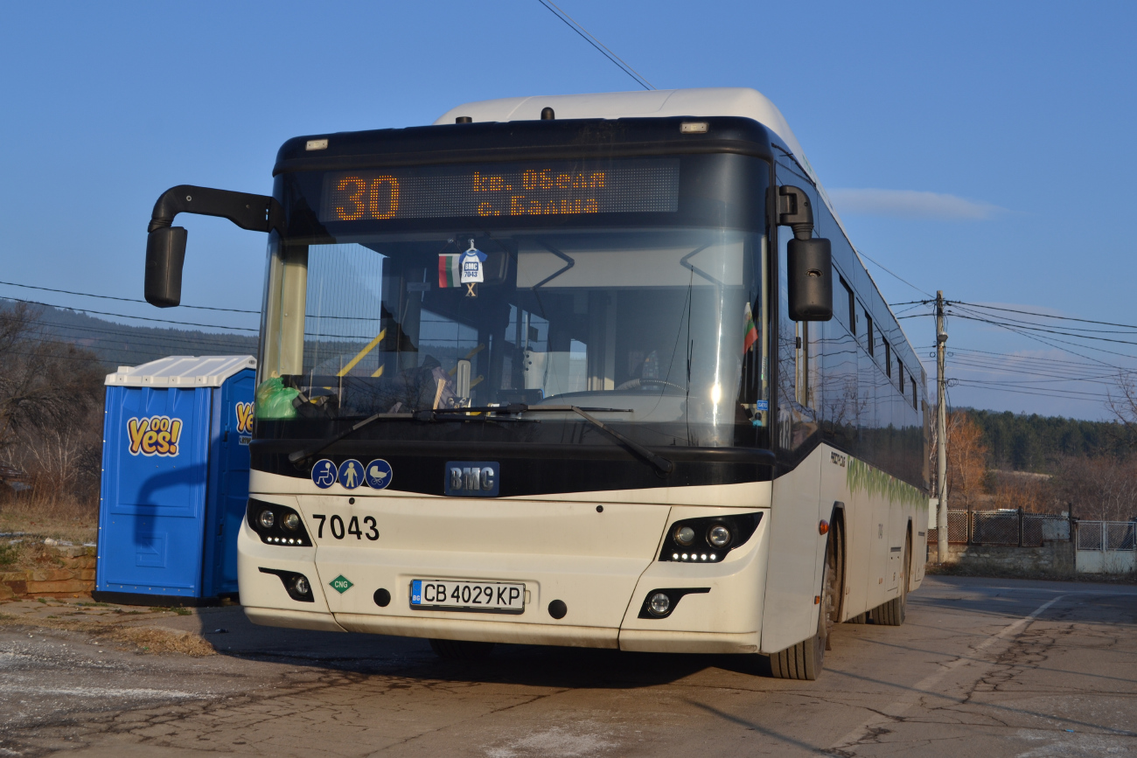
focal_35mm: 48
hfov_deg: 41.1
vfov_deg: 28.1
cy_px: 379
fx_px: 1516
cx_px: 568
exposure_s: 1/320
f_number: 8
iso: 110
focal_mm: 32
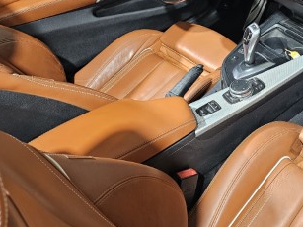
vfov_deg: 29.3
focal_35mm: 48
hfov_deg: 37.1
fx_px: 420
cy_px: 33
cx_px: 273
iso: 250
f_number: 1.7
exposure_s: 1/42
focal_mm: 6.3
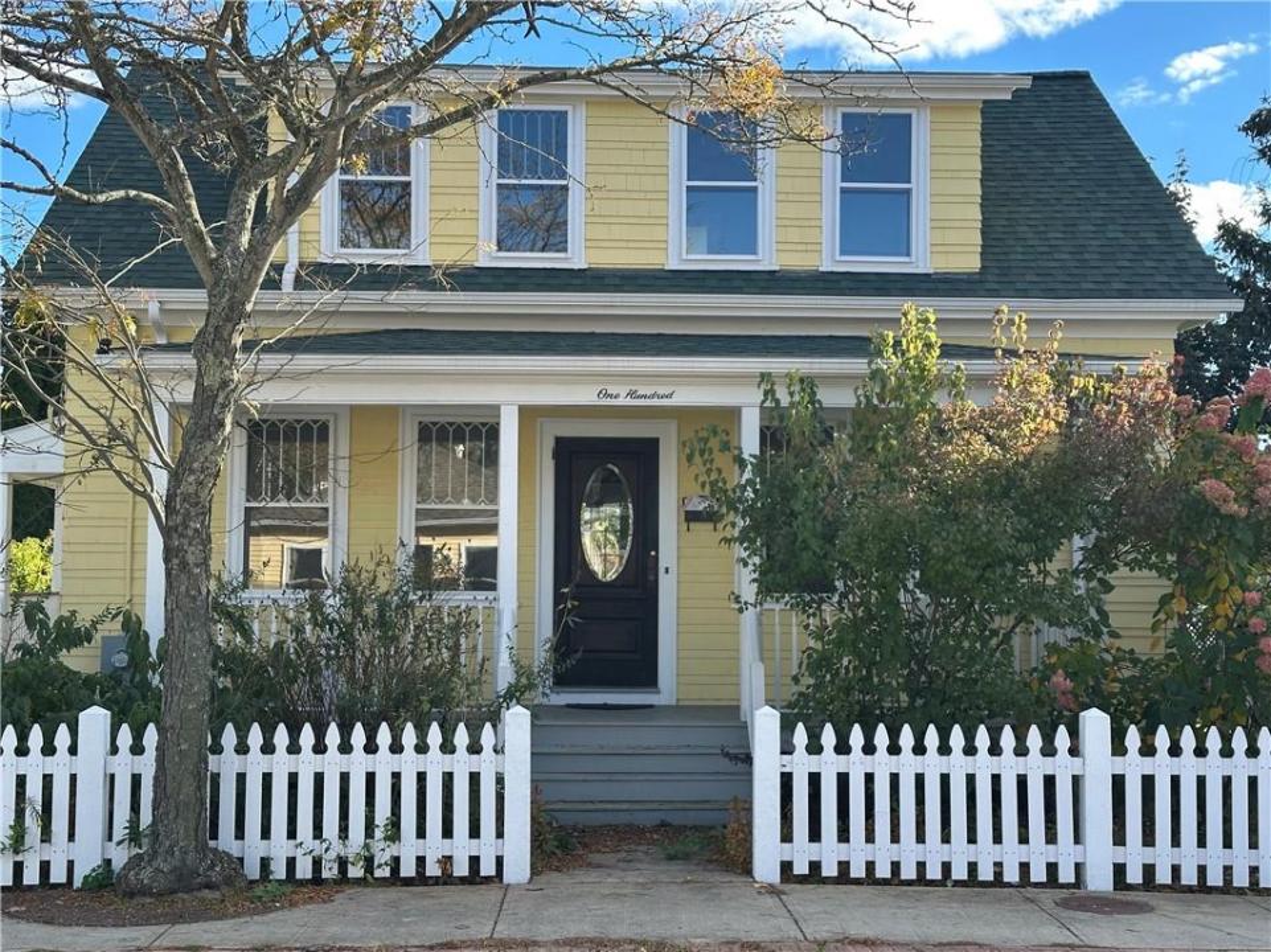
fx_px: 1762
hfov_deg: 39.7
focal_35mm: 48
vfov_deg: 30.2
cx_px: 636
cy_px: 476
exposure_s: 1/1085
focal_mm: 6.86
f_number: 1.78
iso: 64
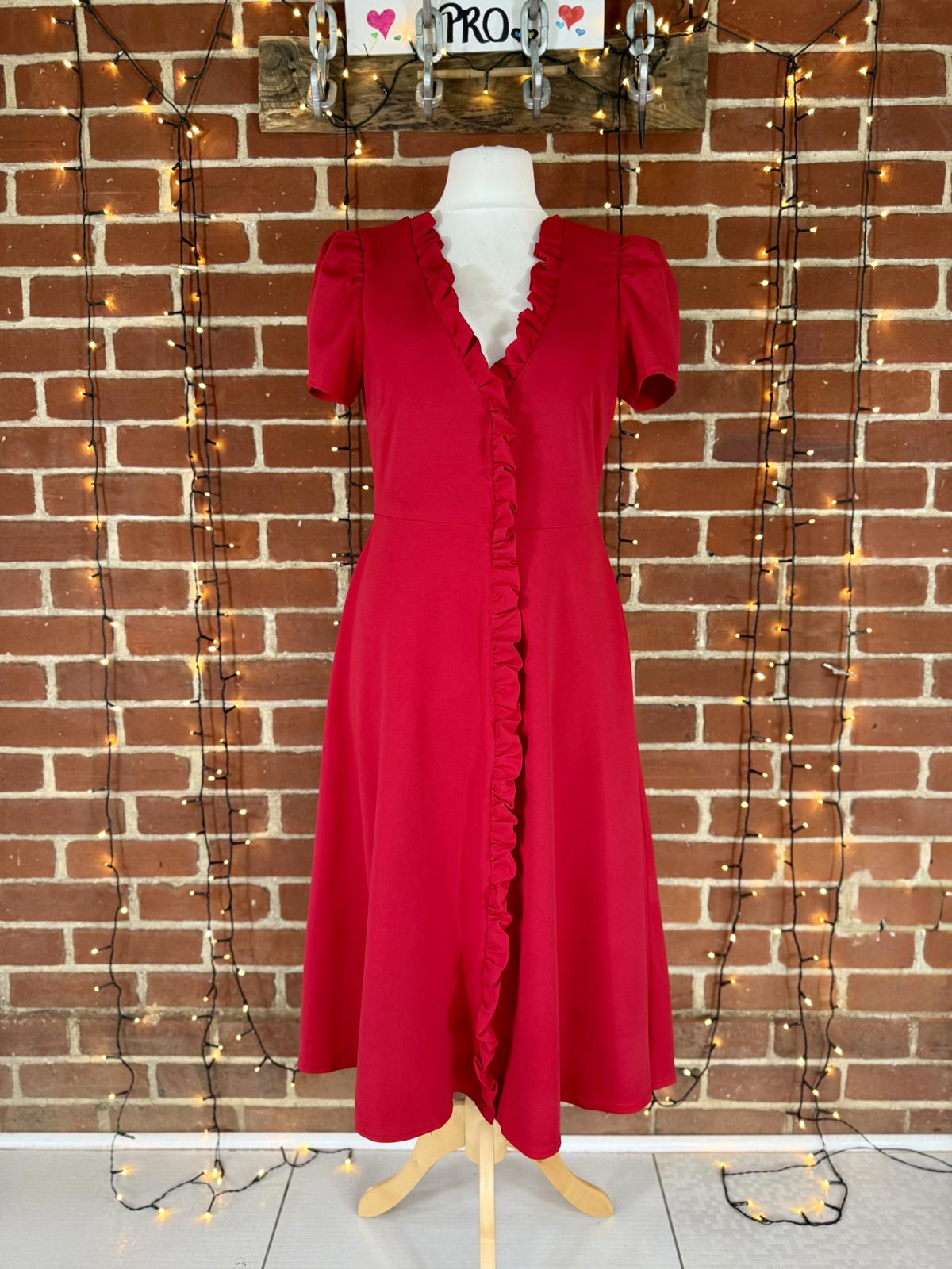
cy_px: 634
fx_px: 880
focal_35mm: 24
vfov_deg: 71.6
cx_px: 476
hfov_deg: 56.8
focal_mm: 6.76
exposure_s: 1/50
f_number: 1.78
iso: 160
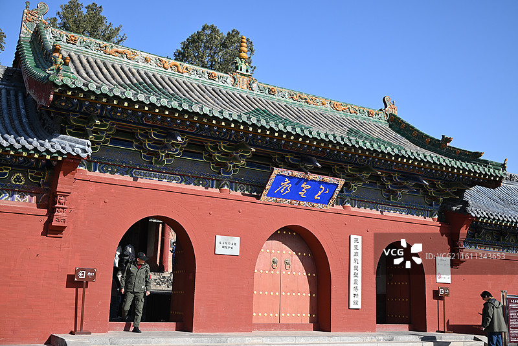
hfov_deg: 48.4
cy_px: 173
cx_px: 259
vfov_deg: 33.4
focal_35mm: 40
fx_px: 576
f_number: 6.3
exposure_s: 1/320
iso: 100
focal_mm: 40
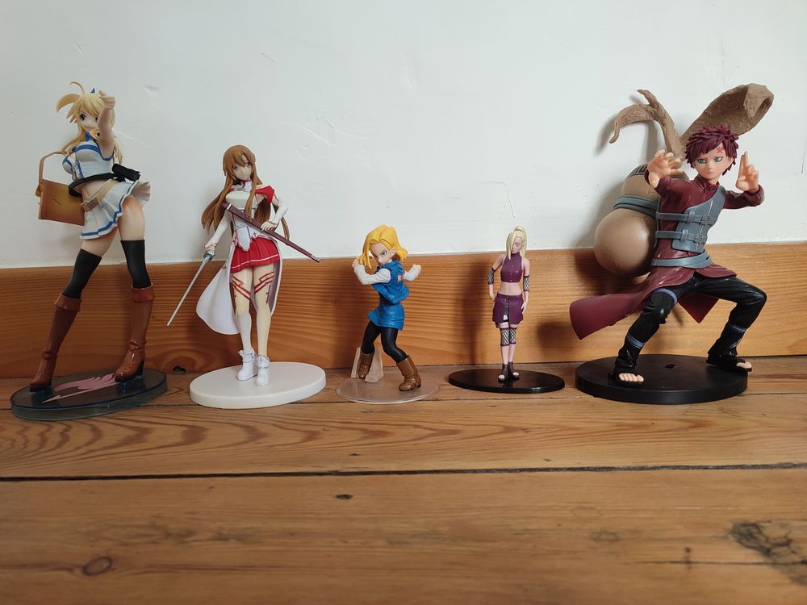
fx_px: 583
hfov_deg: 69.4
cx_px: 404
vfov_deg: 54.9
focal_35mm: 25
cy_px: 302
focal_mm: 6.04
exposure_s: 1/33
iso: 367
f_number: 1.9
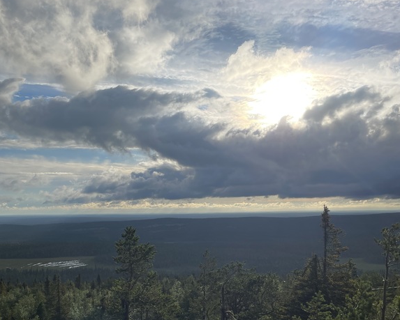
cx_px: 200
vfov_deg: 42.2
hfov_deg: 52.8
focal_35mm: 34
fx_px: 403
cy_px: 235
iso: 32
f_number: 1.6
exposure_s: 1/7299
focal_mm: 4.2
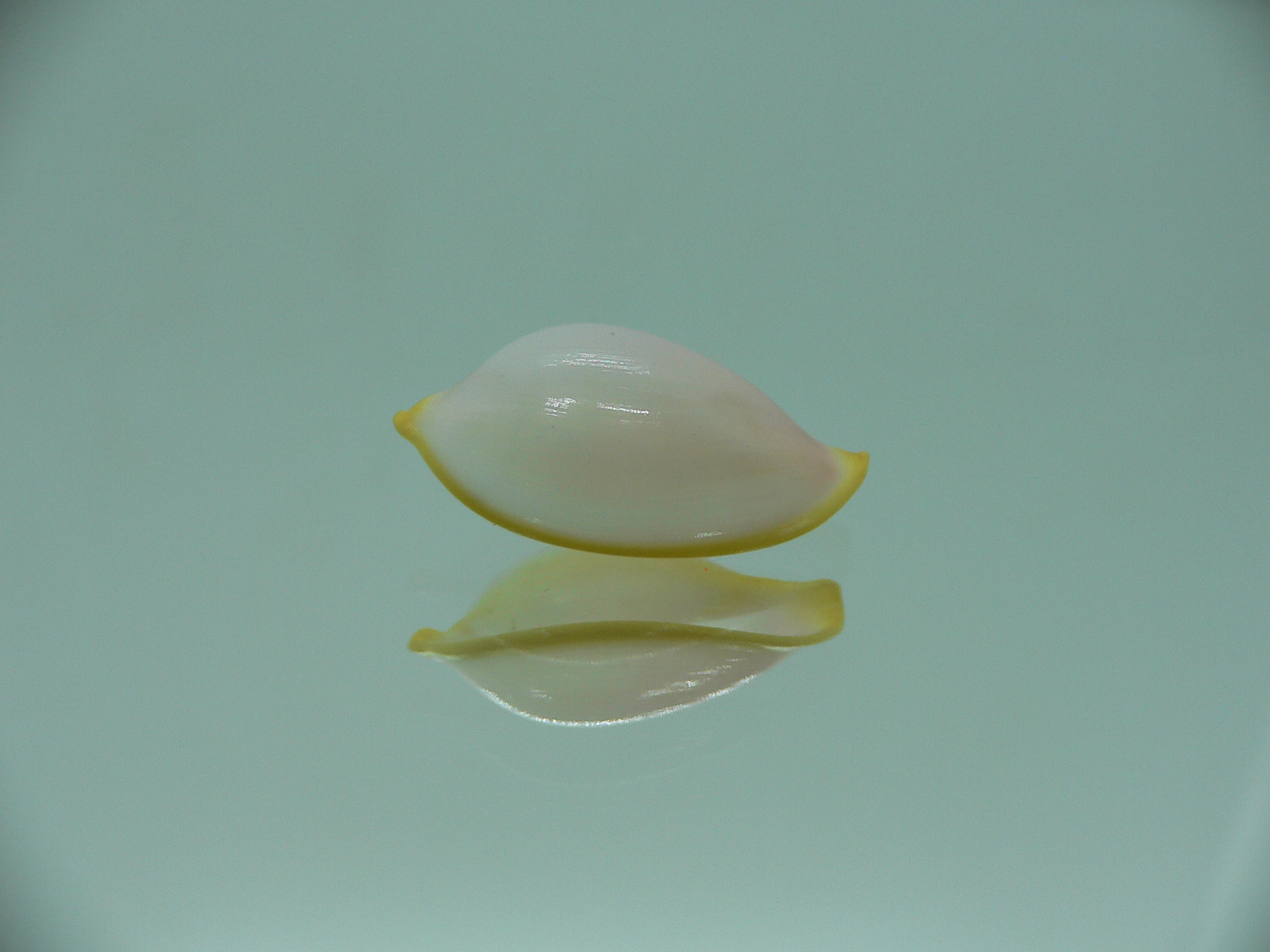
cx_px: 635
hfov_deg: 52.6
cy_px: 476
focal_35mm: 35
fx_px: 1284
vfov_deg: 40.7
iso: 80
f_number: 2.8
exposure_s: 1/80
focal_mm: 4.6
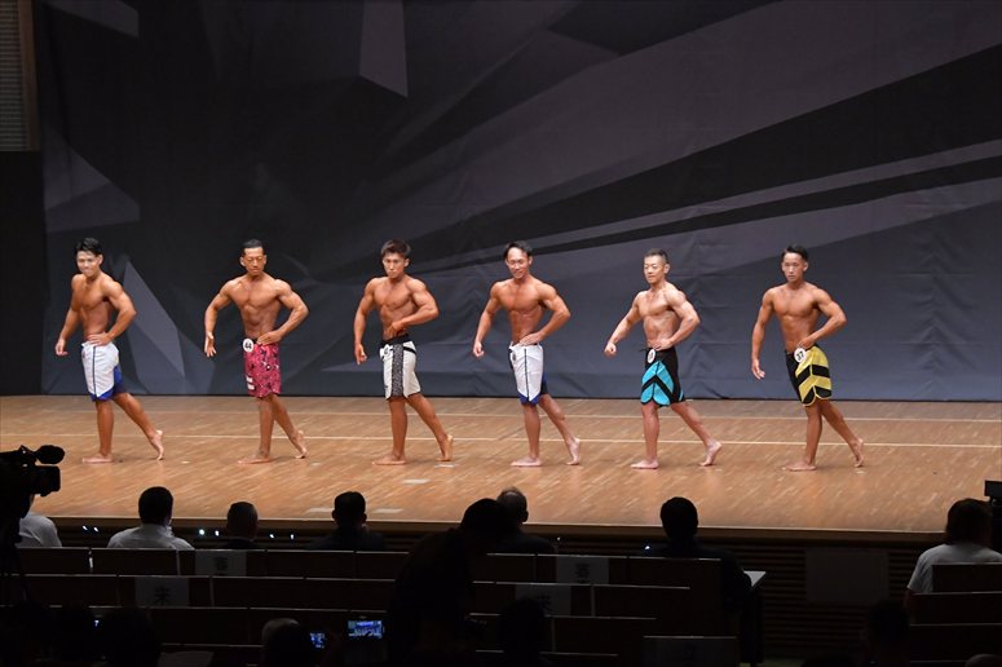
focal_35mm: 108
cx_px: 501
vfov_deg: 12.7
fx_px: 3005
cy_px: 334
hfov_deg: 18.9
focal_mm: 72
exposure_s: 1/400
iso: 6400
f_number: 5.6
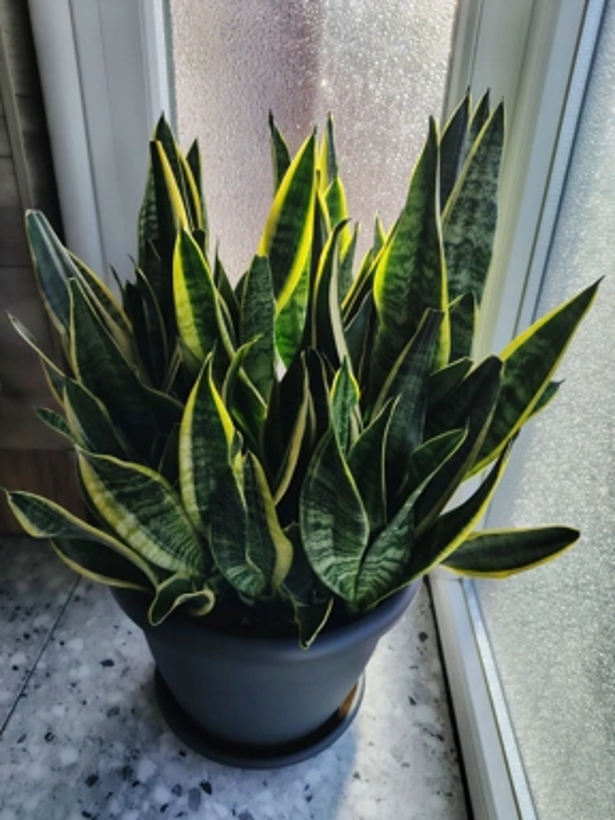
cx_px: 310
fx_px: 592
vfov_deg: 69.4
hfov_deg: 54.9
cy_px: 412
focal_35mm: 25
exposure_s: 1/199
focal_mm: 5.25
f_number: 1.75
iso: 100
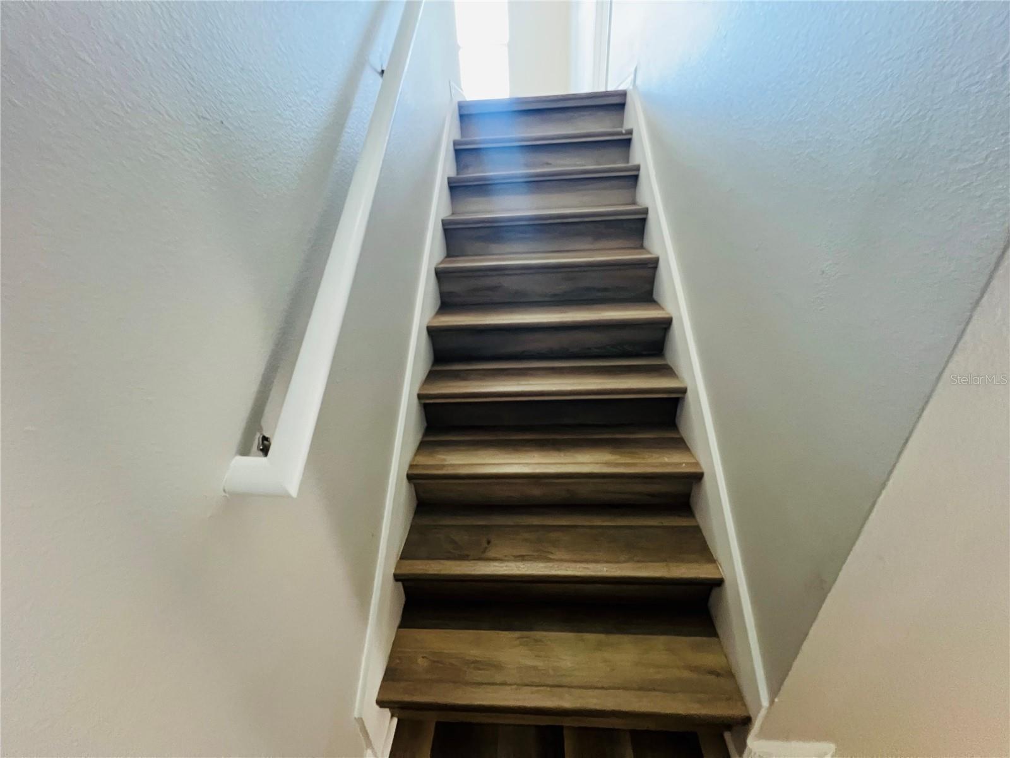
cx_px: 505
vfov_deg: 89.9
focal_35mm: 13
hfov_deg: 106.2
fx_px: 379
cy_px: 379
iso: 800
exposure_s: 1/60
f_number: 1.8
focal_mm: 1.57
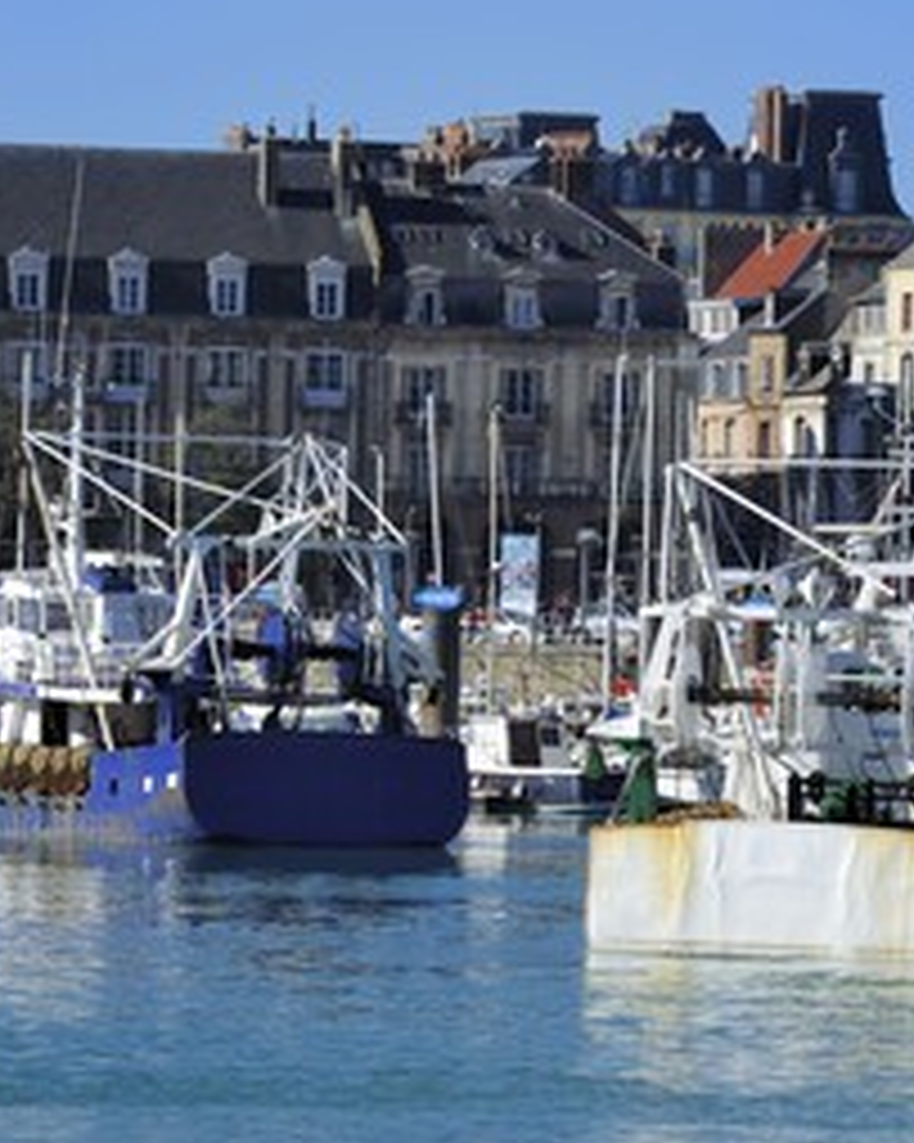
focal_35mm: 310
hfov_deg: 5.0
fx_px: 10489
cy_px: 558
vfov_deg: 6.2
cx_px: 527
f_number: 13
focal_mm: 200
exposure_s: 1/200
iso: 200
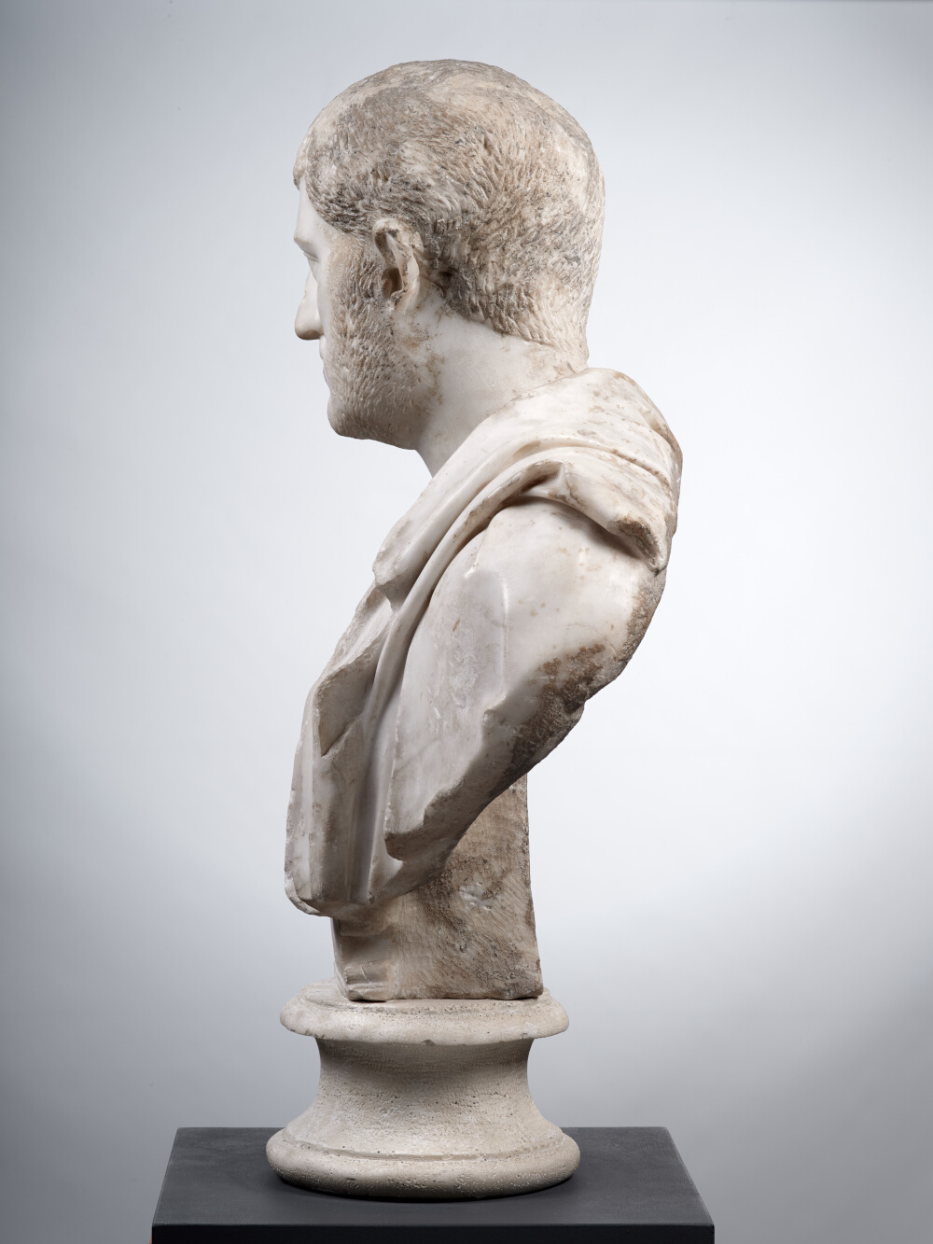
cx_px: 466
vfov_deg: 30.7
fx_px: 2264
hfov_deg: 23.3
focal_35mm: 63
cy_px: 622
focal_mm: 80
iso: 200
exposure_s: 1/125
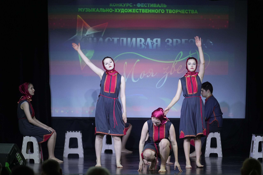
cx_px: 132
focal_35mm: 158
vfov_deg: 8.7
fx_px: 1154
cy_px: 88
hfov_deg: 13.0
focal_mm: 158
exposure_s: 1/400
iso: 2000
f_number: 2.8
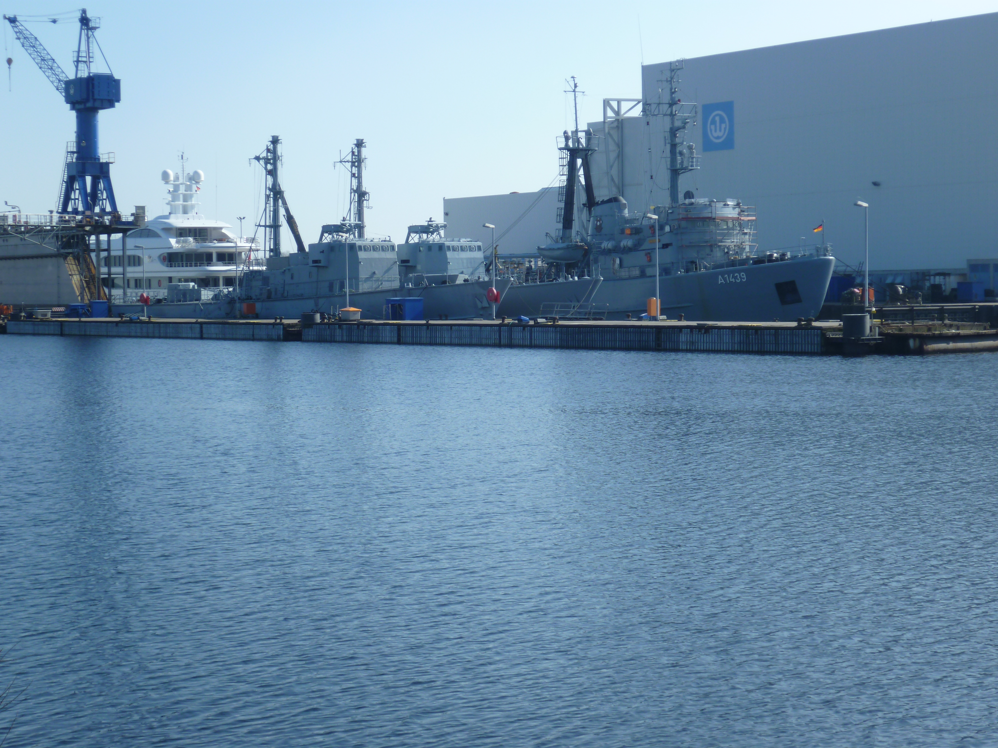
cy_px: 374
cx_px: 499
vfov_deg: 19.1
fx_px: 2220
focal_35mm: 77
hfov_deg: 25.3
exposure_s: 1/500
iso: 80
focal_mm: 13.7
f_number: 4.7
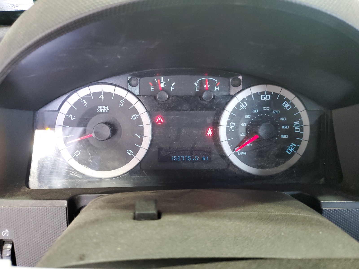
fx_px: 270
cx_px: 180
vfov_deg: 53.1
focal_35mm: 26
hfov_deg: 67.3
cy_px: 134
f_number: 1.5
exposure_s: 1/24
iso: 332
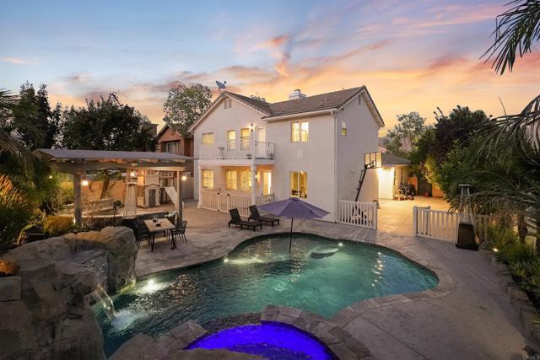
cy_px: 180
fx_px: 248
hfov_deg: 95.0
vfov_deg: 72.1
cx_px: 270
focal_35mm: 16
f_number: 4
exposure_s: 1/125
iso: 16000
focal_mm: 16.5
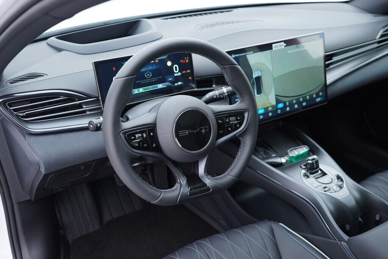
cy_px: 130
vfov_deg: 36.9
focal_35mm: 36
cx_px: 194
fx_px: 388
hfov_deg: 53.1
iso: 200
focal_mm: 24
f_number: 2.8
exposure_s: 1/40
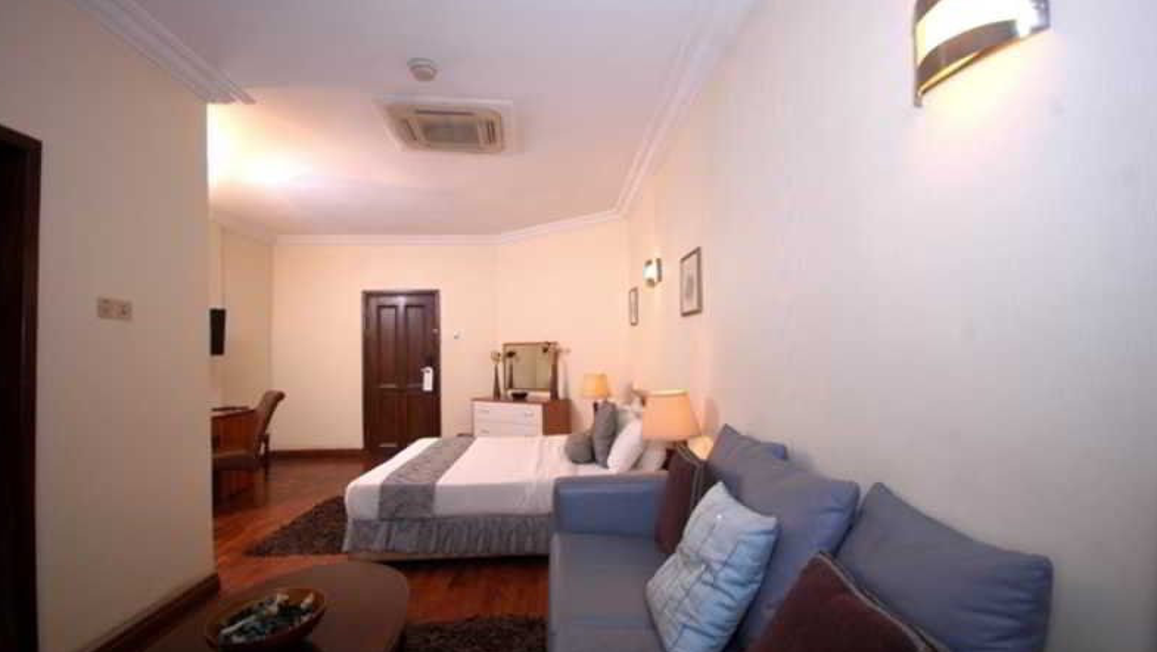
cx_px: 572
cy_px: 333
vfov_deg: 67.1
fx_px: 491
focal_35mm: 16
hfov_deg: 99.4
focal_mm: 10
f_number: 4
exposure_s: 1/20
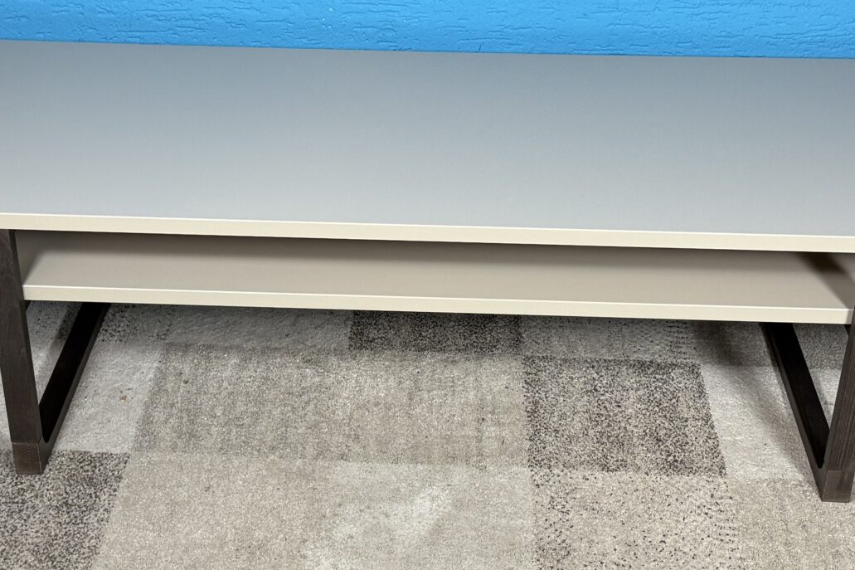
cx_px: 391
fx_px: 1472
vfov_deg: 21.9
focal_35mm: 62
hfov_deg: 32.4
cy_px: 285
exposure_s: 1/50
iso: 160
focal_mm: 6.76
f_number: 1.78
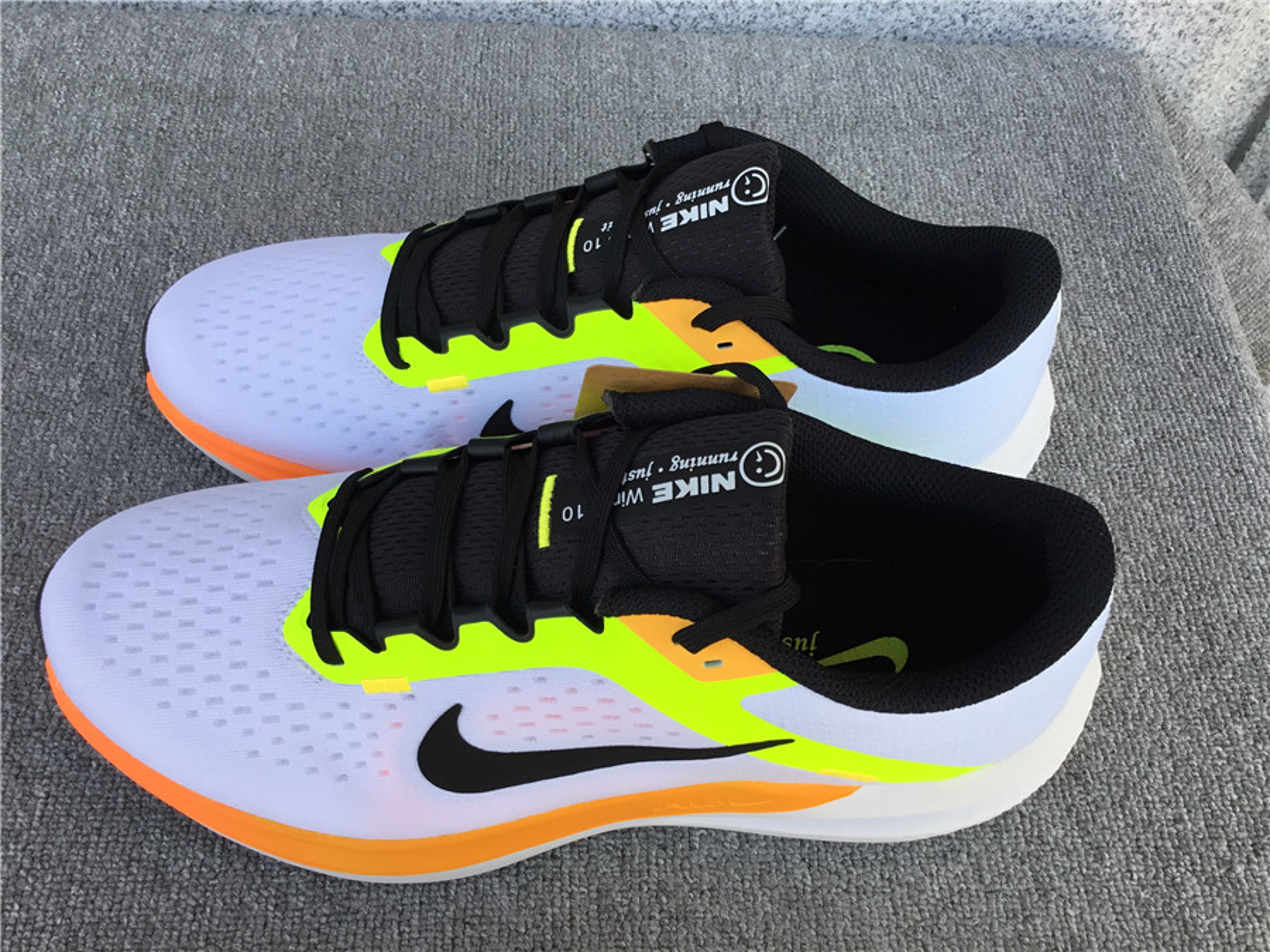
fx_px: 1137
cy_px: 476
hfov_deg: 58.4
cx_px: 635
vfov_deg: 45.4
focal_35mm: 31
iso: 25
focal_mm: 3.3
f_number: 2.4
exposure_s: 1/171
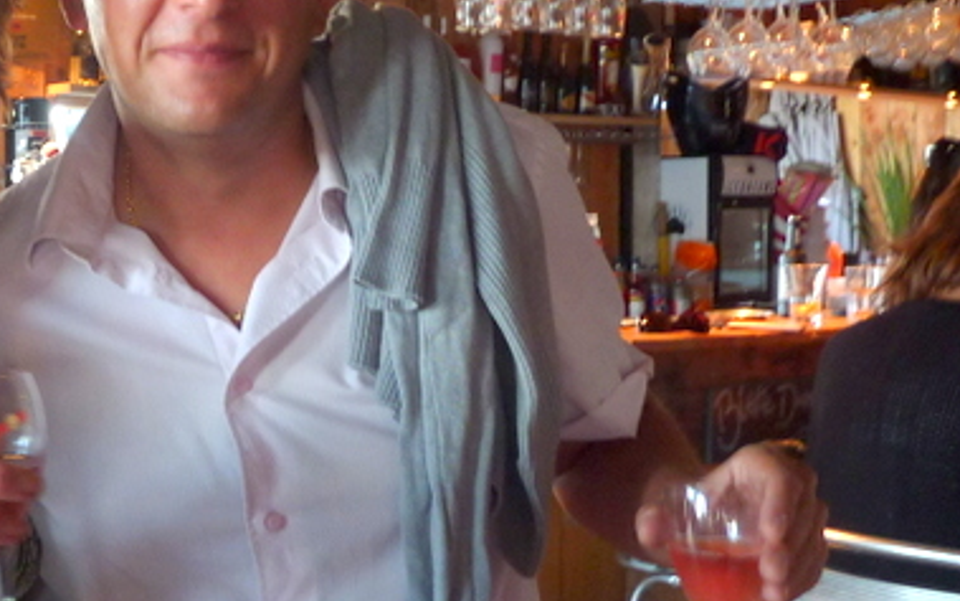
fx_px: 1465
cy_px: 340
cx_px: 142
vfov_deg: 23.1
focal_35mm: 56
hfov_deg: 34.7
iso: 80
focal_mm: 4.1
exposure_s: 1/8
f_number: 3.3
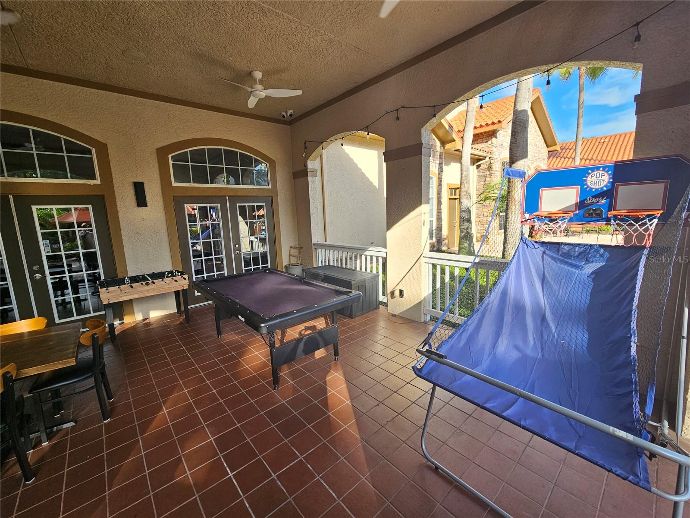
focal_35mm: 13
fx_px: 259
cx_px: 345
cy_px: 259
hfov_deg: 106.2
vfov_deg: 89.9
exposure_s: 1/320
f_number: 2.2
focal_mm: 2.2
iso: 50
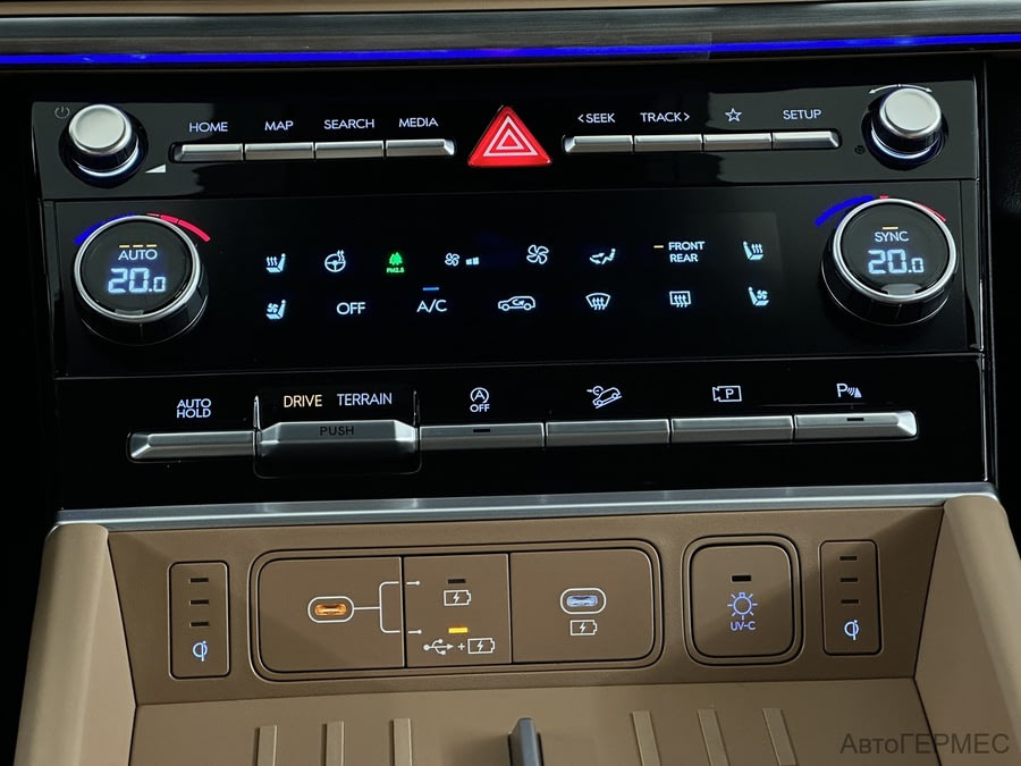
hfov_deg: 25.3
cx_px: 510
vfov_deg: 19.1
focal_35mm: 77
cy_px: 383
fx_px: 2271
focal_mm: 9
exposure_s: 1/50
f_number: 2.8
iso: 500
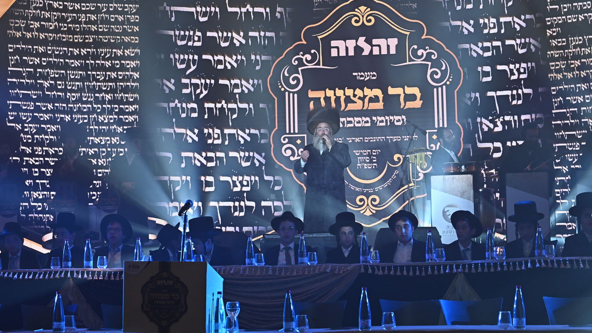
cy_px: 149
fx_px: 1162
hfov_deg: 28.6
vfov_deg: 16.3
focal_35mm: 74
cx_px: 296
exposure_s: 1/100
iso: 2000
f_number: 13
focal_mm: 70
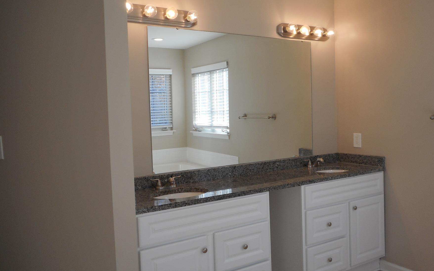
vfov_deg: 40.6
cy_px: 131
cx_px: 241
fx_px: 367
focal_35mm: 31
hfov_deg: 61.1
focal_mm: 4.5
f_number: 3.7
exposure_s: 1/40
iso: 80
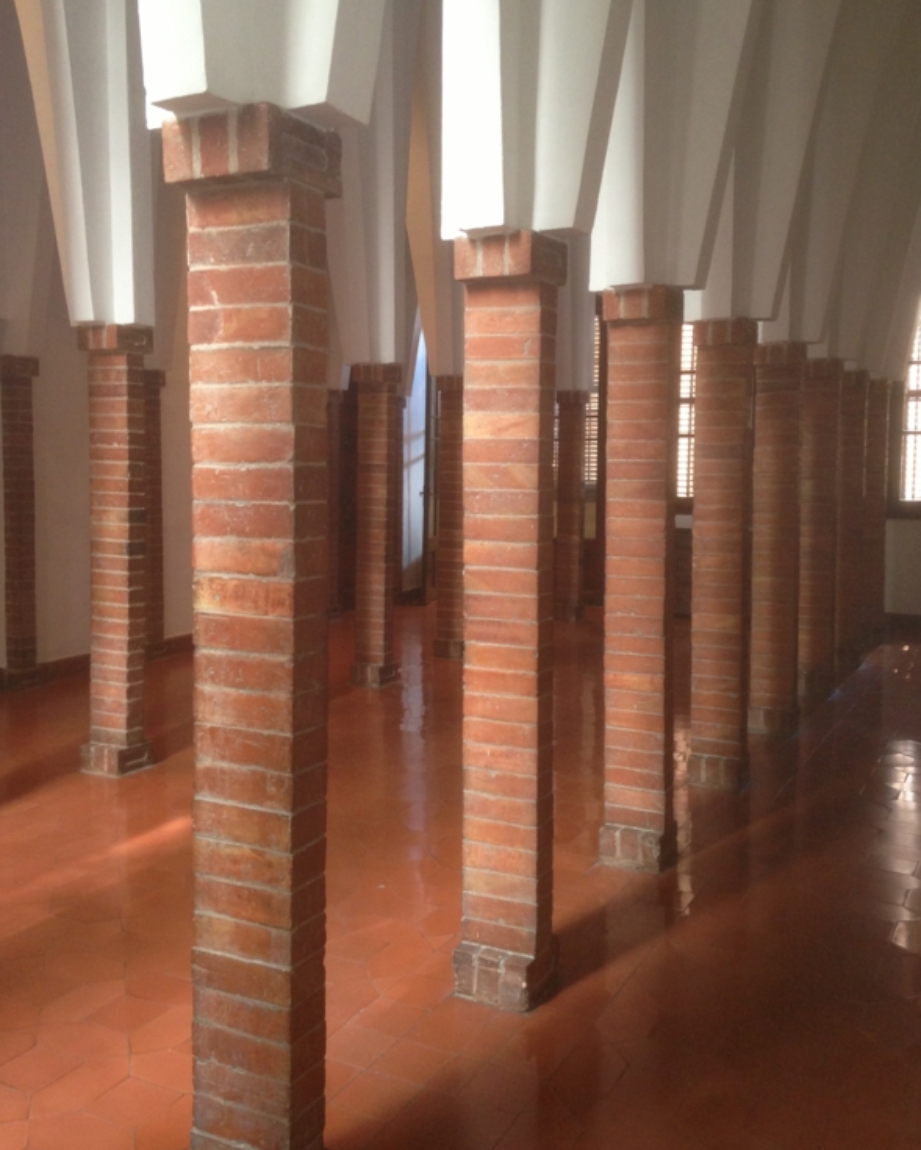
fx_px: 1192
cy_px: 541
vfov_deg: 51.5
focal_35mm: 35
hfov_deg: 42.2
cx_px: 463
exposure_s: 1/20
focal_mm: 4.13
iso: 160
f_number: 2.4
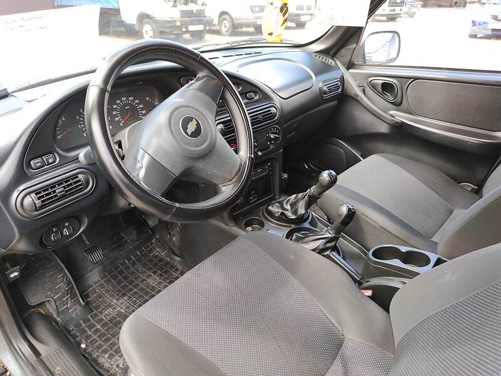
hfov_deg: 71.6
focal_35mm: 24
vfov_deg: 56.8
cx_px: 250
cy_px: 188
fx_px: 347
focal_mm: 6.7
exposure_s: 1/100
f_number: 1.7
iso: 110
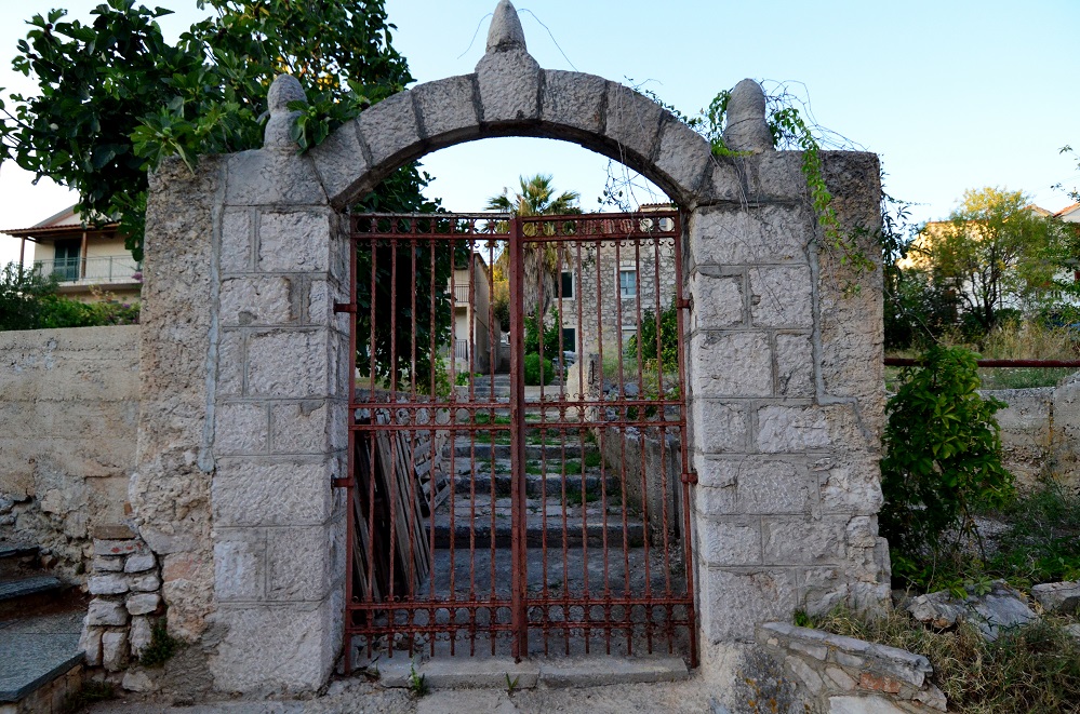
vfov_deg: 67.1
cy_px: 357
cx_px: 540
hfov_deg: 90.1
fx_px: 539
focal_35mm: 18
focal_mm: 12
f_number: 5.6
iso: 2000
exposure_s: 1/640
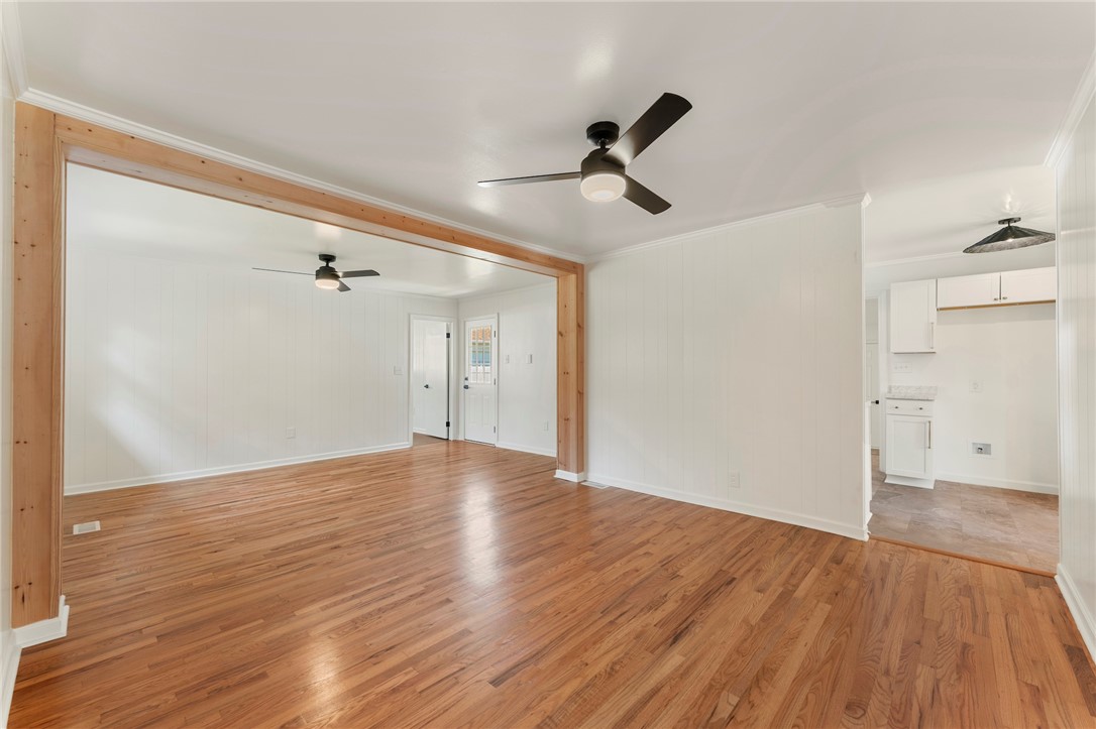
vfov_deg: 81.2
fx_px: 426
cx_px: 548
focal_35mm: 14
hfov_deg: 104.3
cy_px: 364
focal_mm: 14
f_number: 6.3
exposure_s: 1/3
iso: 400
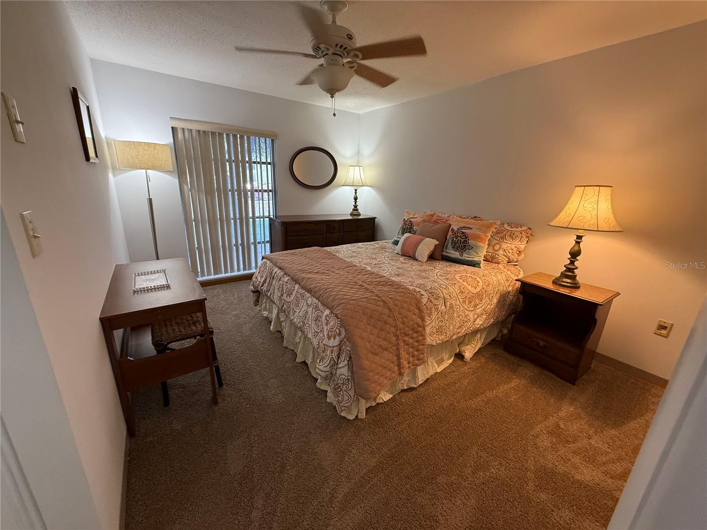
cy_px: 265
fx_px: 286
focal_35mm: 14
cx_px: 354
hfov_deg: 102.1
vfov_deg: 85.7
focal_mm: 2.22
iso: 320
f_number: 2.2
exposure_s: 1/60
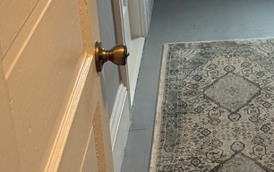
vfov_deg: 15.0
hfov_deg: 23.2
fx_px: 635
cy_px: -26
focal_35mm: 85
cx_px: 284
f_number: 1.78
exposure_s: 1/60
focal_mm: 6.76
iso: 160
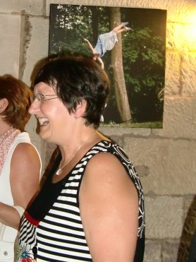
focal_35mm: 89
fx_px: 672
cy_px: 134
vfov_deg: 22.0
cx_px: 1
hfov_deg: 16.3
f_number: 2.7
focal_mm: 5.8
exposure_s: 1/40
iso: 400
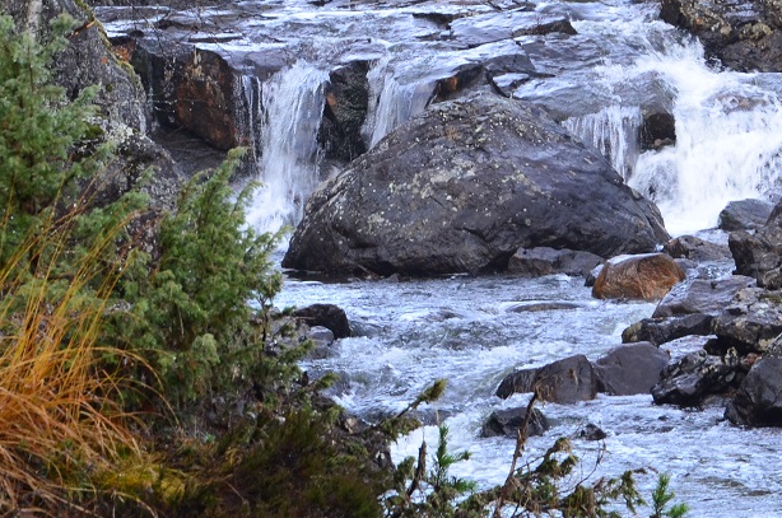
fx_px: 5486
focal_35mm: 253
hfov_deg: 8.2
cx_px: 399
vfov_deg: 5.4
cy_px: -25
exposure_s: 1/50
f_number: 9
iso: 400
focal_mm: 70
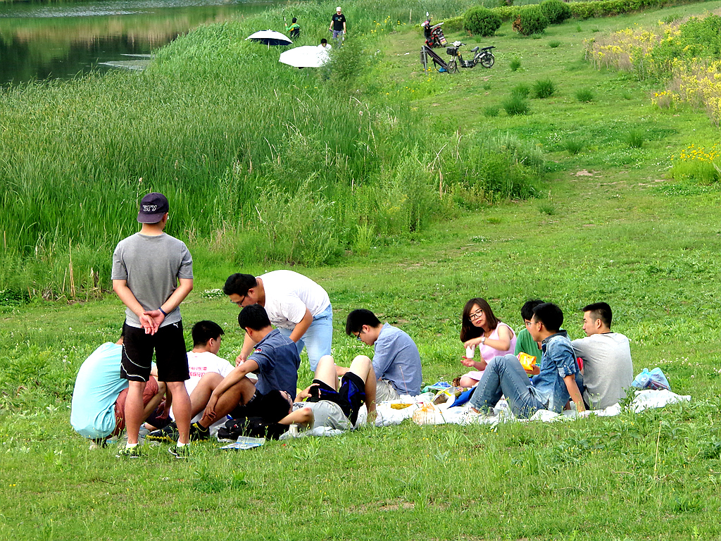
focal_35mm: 164
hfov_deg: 12.0
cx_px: 360
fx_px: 3416
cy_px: 270
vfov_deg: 9.1
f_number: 11.05
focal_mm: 29
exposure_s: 1/56
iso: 100
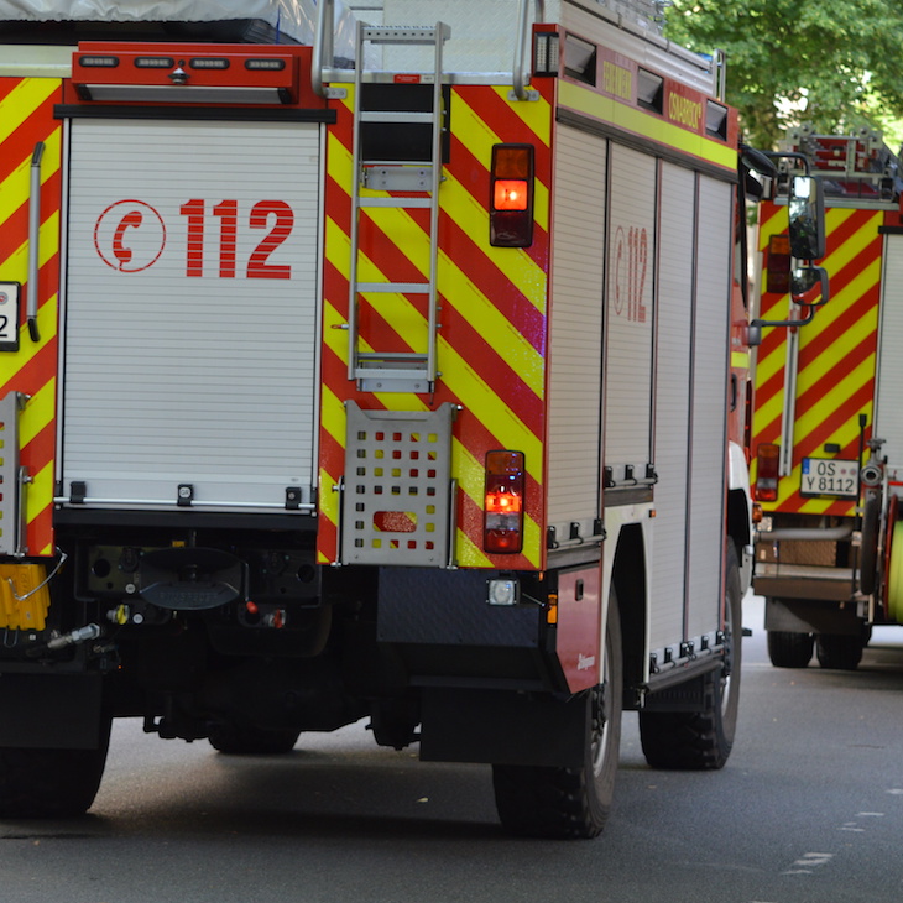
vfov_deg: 9.9
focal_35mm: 177
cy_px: 396
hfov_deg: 9.9
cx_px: 507
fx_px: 5224
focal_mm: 78
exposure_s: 1/125
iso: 320
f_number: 5.6
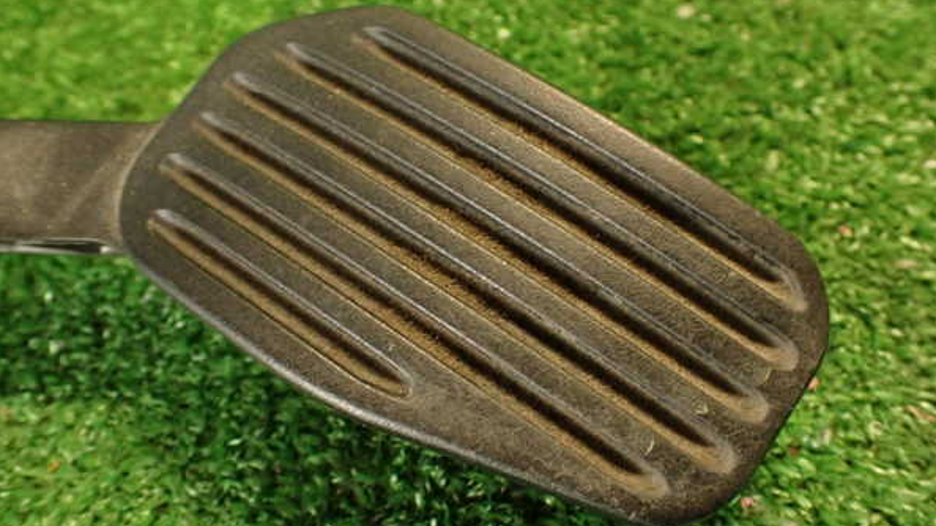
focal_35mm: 33
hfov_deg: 59.5
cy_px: 285
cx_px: 470
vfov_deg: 35.6
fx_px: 819
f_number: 2.3
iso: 500
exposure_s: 1/30
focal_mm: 5.4
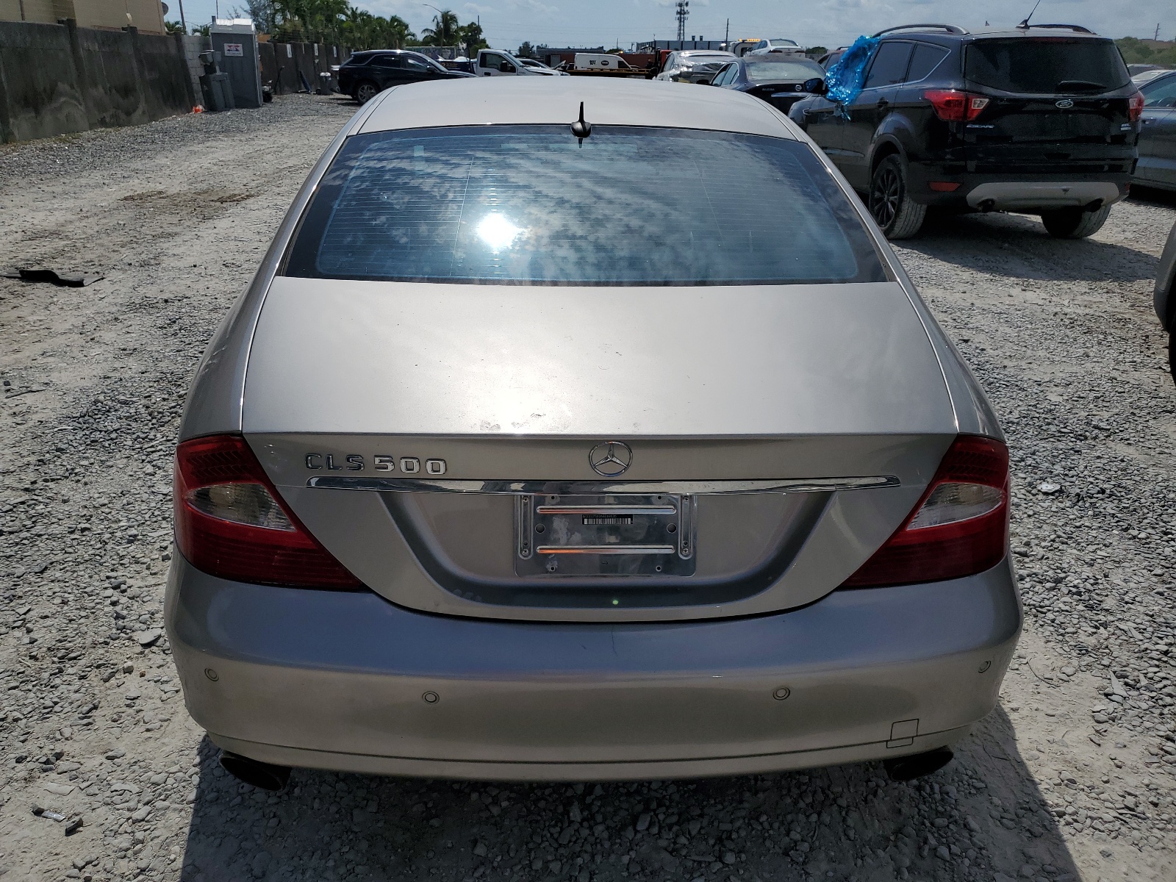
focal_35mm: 26
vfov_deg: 53.1
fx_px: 883
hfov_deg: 67.3
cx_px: 588
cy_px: 441
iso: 50
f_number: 1.5
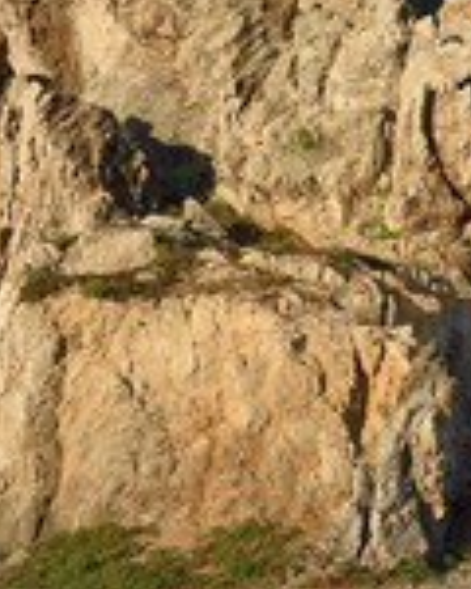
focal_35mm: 79
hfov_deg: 19.3
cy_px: 137
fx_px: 1377
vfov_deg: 23.9
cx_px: 349
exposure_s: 1/250
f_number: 14
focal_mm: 30
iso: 400
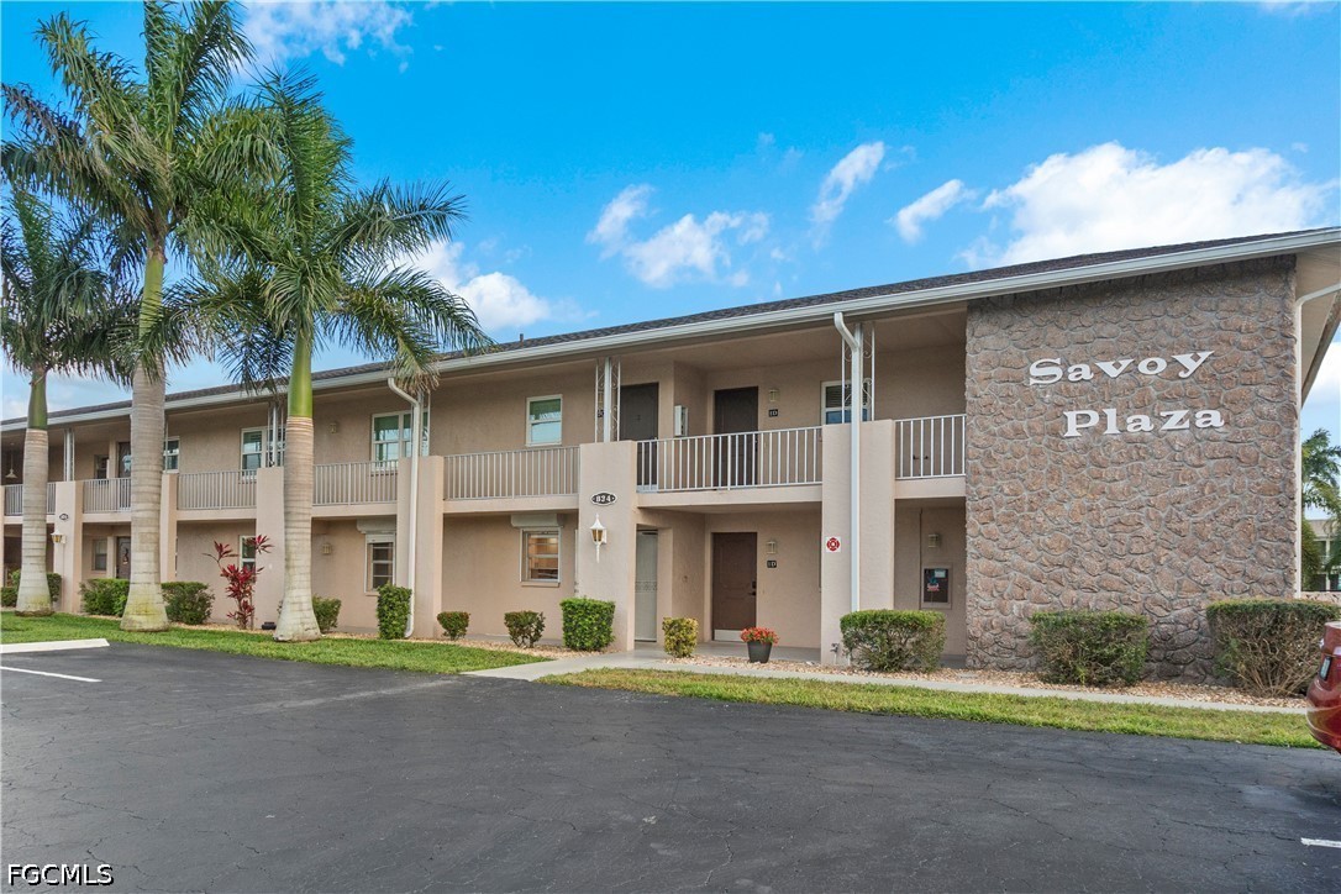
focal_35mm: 24
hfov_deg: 73.7
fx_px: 894
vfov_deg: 53.1
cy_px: 447
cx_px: 670
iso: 400
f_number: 8
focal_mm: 16
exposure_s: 1/400
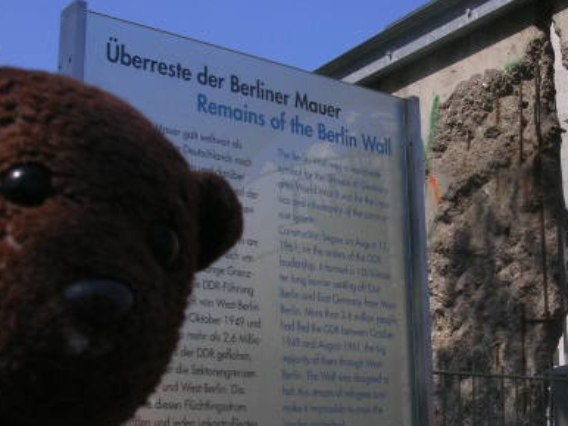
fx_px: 1034
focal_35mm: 63
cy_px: 242
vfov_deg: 23.3
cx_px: 402
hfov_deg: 30.4
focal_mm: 5.8
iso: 50
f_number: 5.6
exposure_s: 1/456
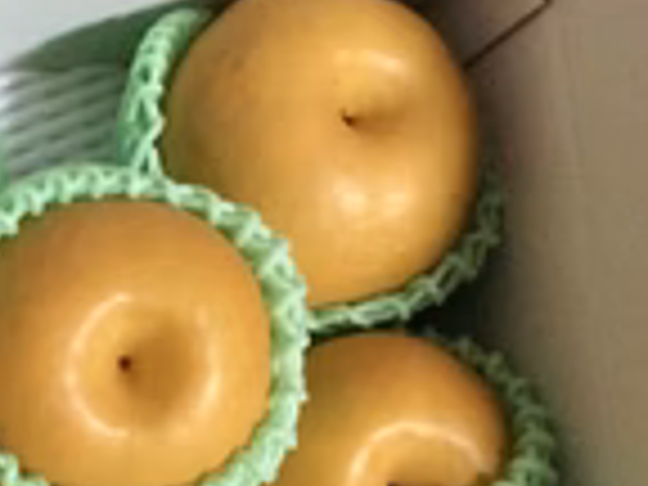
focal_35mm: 86
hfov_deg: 20.6
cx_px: -207
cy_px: 508
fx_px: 1610
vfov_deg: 16.7
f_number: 2.4
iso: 400
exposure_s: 1/15
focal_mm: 3.3
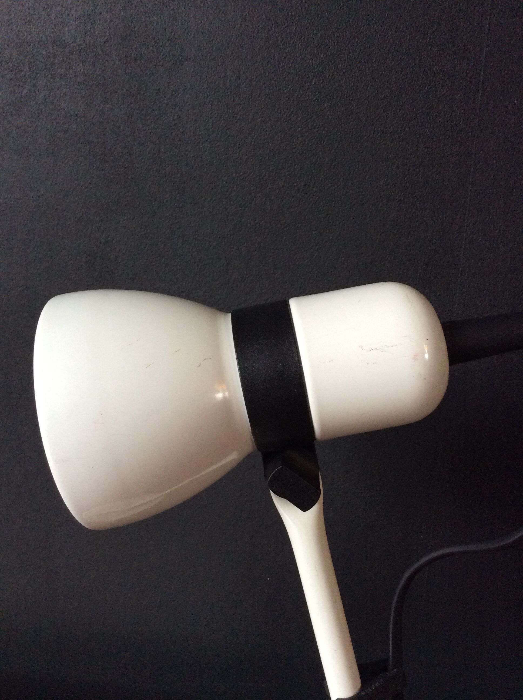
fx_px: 646
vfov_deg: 56.9
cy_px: 350
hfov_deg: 44.1
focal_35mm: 32
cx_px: 262
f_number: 2.4
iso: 160
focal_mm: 3.3
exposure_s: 1/25
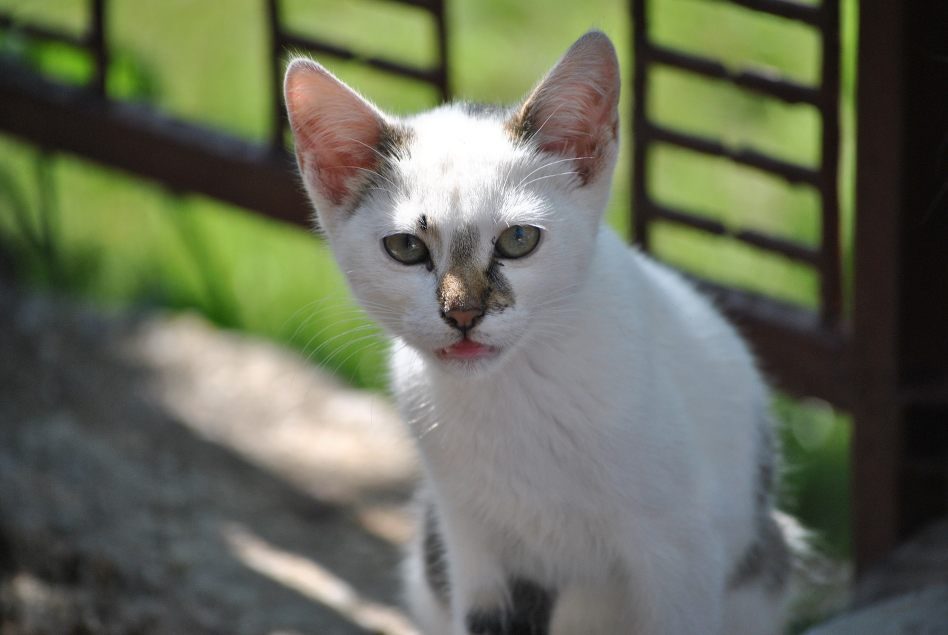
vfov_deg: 6.1
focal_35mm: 225
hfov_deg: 9.1
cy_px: 318
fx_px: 5932
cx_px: 474
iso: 250
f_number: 5
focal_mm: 150
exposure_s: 1/500
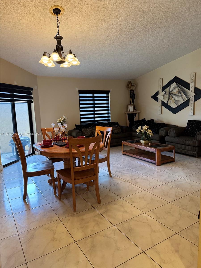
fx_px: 186
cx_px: 100
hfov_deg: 56.8
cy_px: 134
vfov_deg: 71.6
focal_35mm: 24
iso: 320
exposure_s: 1/60
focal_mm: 6.76
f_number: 1.78
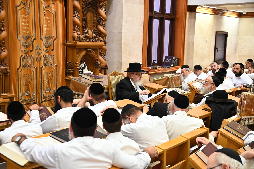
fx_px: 437
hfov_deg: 32.4
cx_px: 127
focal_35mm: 62
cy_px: 84
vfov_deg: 21.9
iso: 2500
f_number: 7.1
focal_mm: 62
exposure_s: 1/100
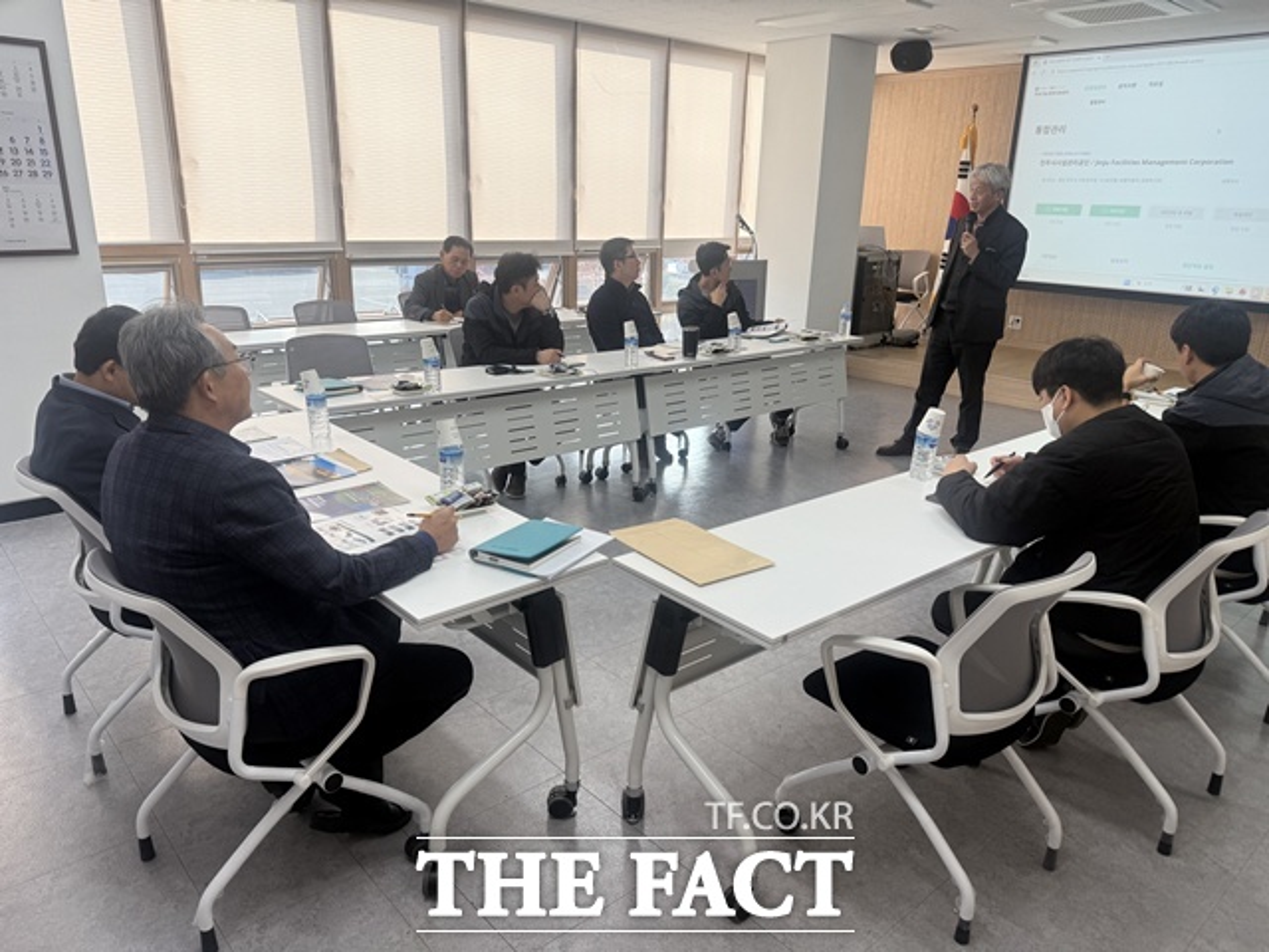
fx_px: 880
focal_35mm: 24
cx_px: 634
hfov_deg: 71.6
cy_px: 476
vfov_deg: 56.8
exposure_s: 1/238
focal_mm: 6.76
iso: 64
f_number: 1.78
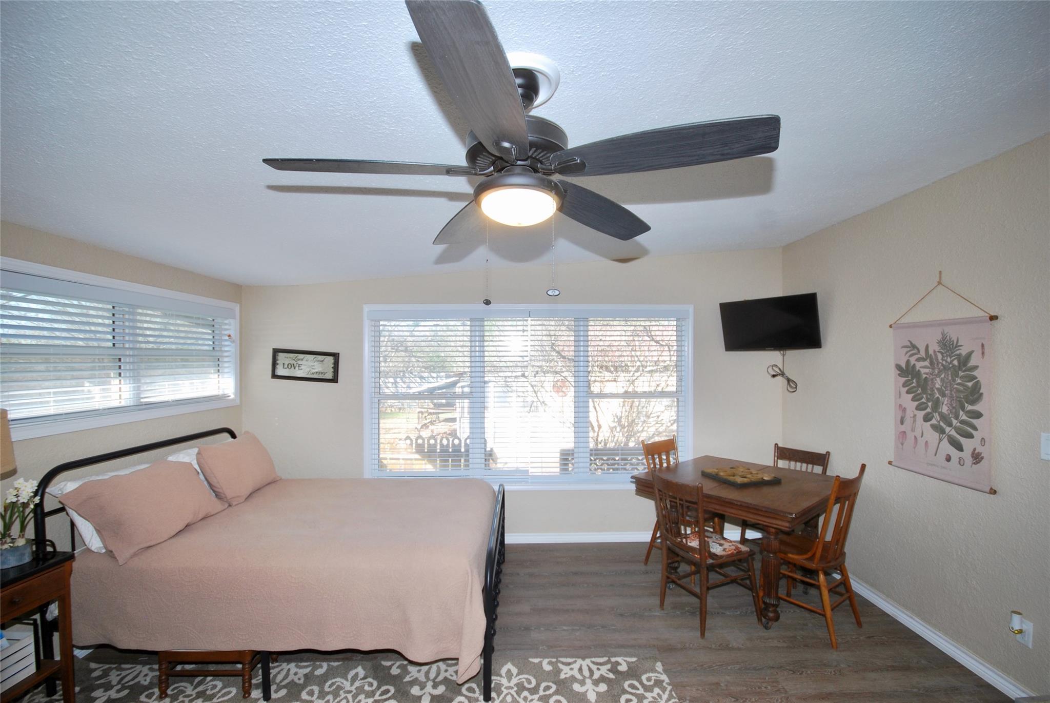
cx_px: 525
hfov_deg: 100.3
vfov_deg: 77.5
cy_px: 352
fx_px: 438
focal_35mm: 15
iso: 200
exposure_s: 1/125
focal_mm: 10
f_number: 5.6
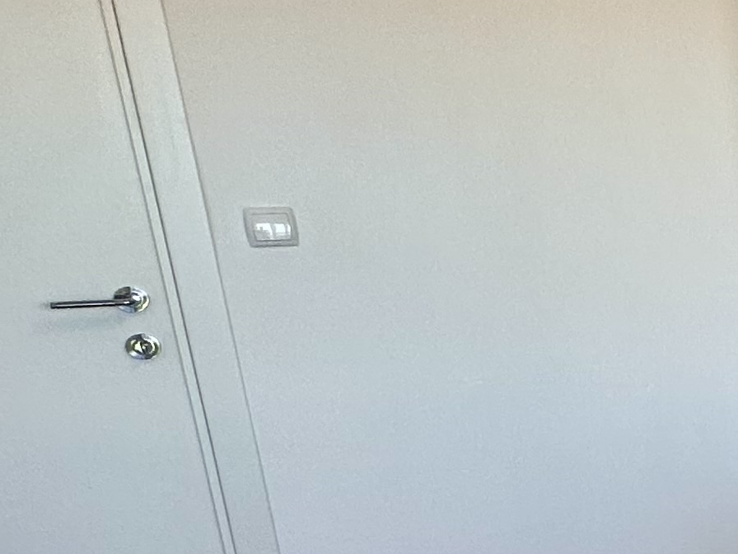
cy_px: 477
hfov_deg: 19.6
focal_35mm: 63
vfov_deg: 22.8
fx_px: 1343
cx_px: 1422
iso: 64
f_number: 2.2
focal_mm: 2.22
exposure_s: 1/99
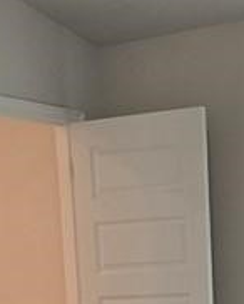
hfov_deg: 12.1
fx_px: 1135
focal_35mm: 126
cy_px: 504
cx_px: 251
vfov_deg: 13.9
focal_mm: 5.4
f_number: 1.8
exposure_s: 1/120
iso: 125
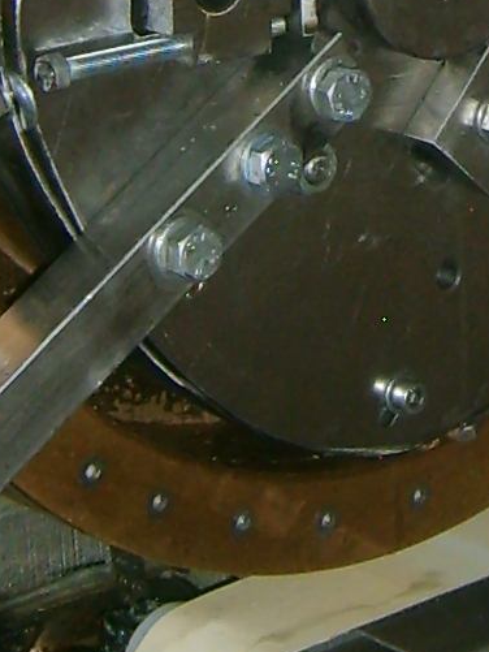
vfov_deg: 10.8
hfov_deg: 8.1
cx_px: 587
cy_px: -79
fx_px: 3408
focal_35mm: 181
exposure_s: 1/30
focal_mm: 5.8
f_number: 2.8
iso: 100
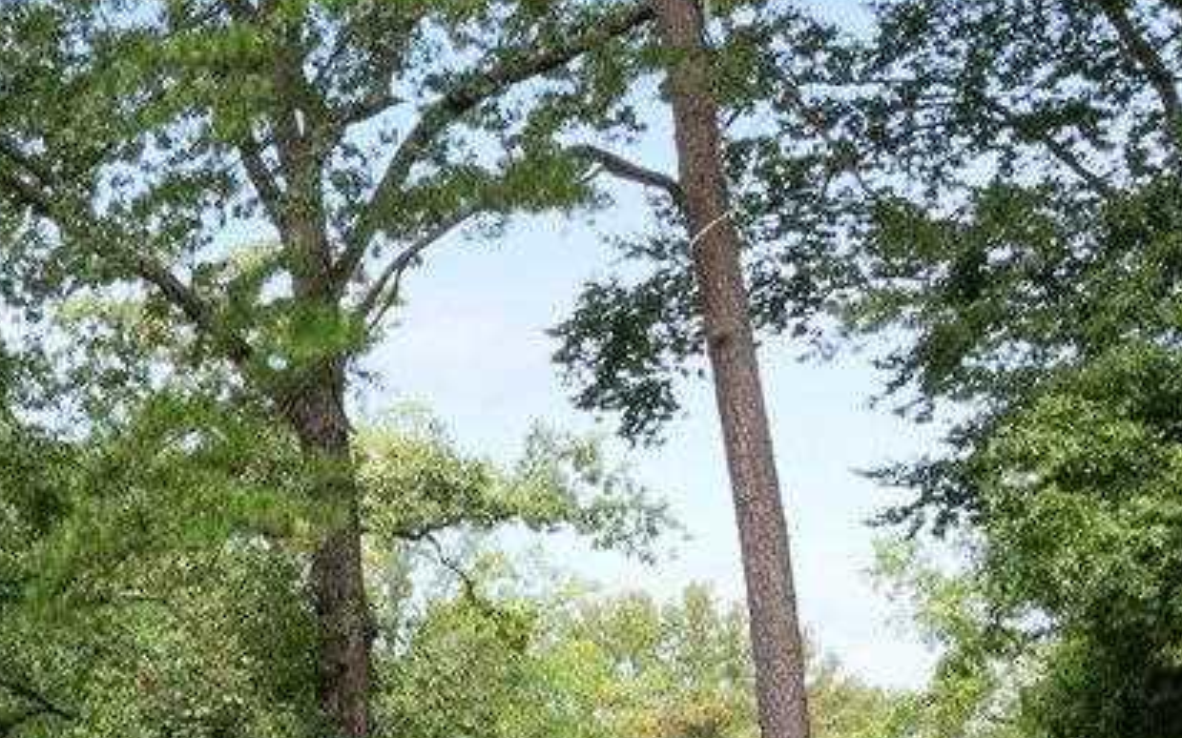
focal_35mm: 86
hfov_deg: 19.6
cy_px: 994
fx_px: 2770
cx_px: -778
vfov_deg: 14.5
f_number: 8
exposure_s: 1/160
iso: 250
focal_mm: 17
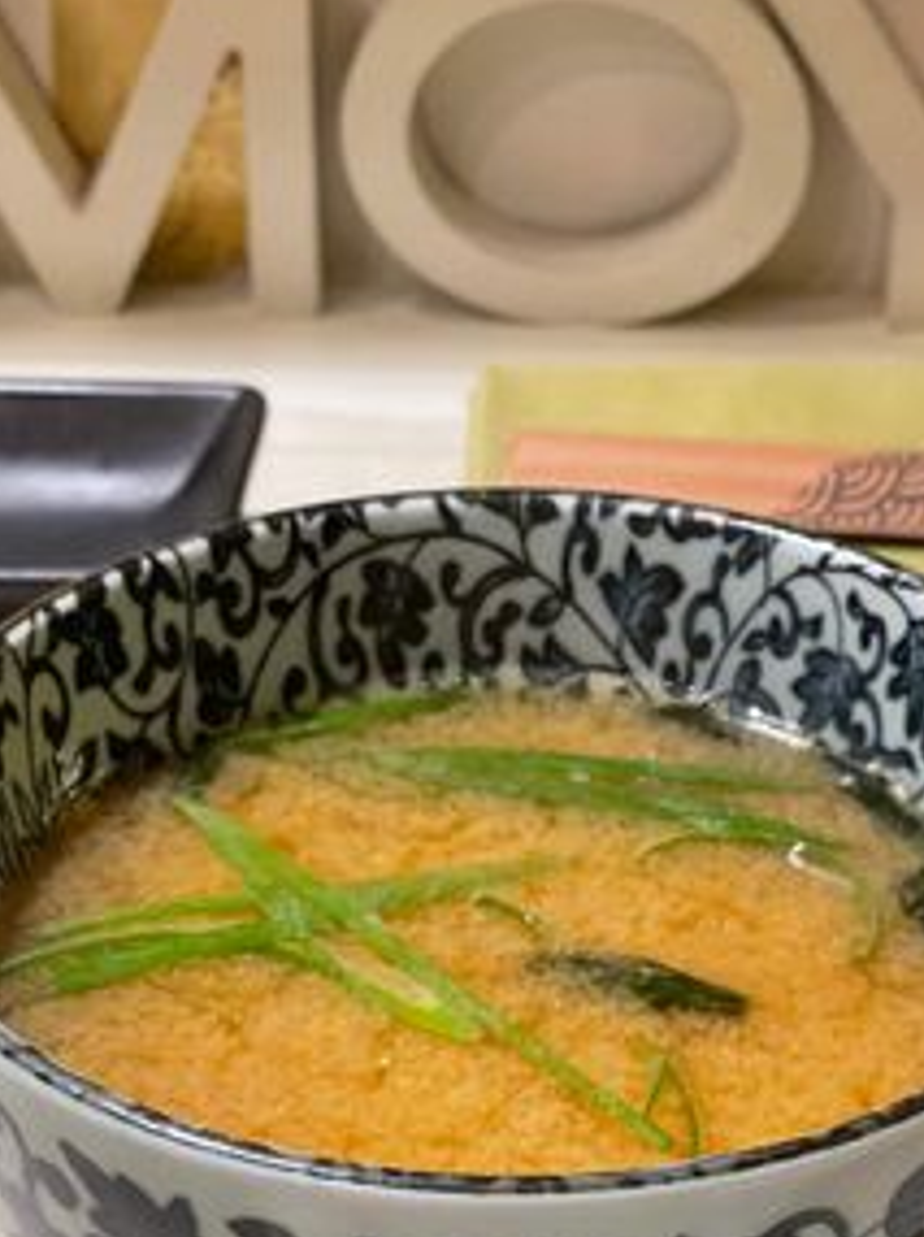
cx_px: 521
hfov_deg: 18.8
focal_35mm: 78
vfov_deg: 24.9
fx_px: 2782
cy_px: 805
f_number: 2
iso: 320
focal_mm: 6
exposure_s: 1/50
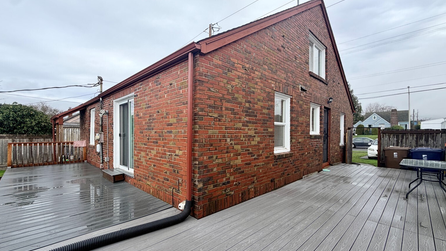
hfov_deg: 99.4
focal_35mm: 16
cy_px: 130
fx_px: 189
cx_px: 222
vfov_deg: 67.1
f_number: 2.2
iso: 50
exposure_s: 1/502
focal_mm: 2.22
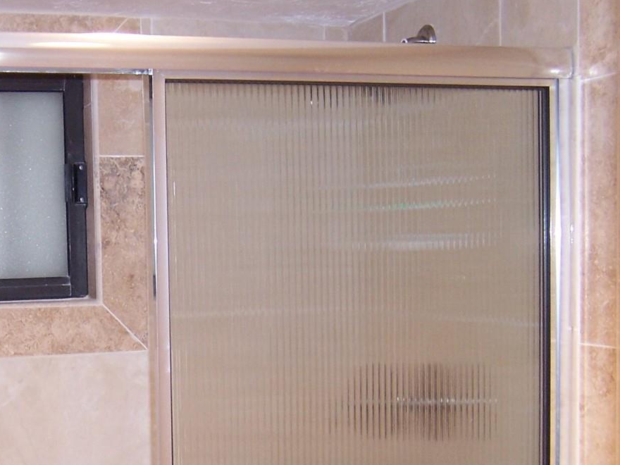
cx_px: 70
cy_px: 328
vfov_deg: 24.2
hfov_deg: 30.8
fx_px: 1075
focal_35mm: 60
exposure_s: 1/60
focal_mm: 5.5
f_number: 2.8
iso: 140
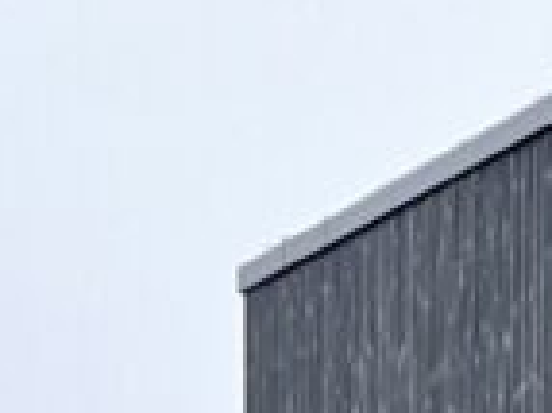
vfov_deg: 2.7
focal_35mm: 552
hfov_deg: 3.5
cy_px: 1073
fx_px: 8795
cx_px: 1837
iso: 25
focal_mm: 9
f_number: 2.8
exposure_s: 1/121
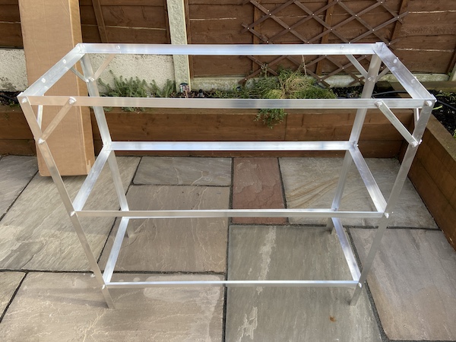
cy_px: 171
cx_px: 228
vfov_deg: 53.1
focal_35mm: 26
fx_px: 343
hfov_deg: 67.3
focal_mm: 4.25
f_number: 1.8
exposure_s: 1/285
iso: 32
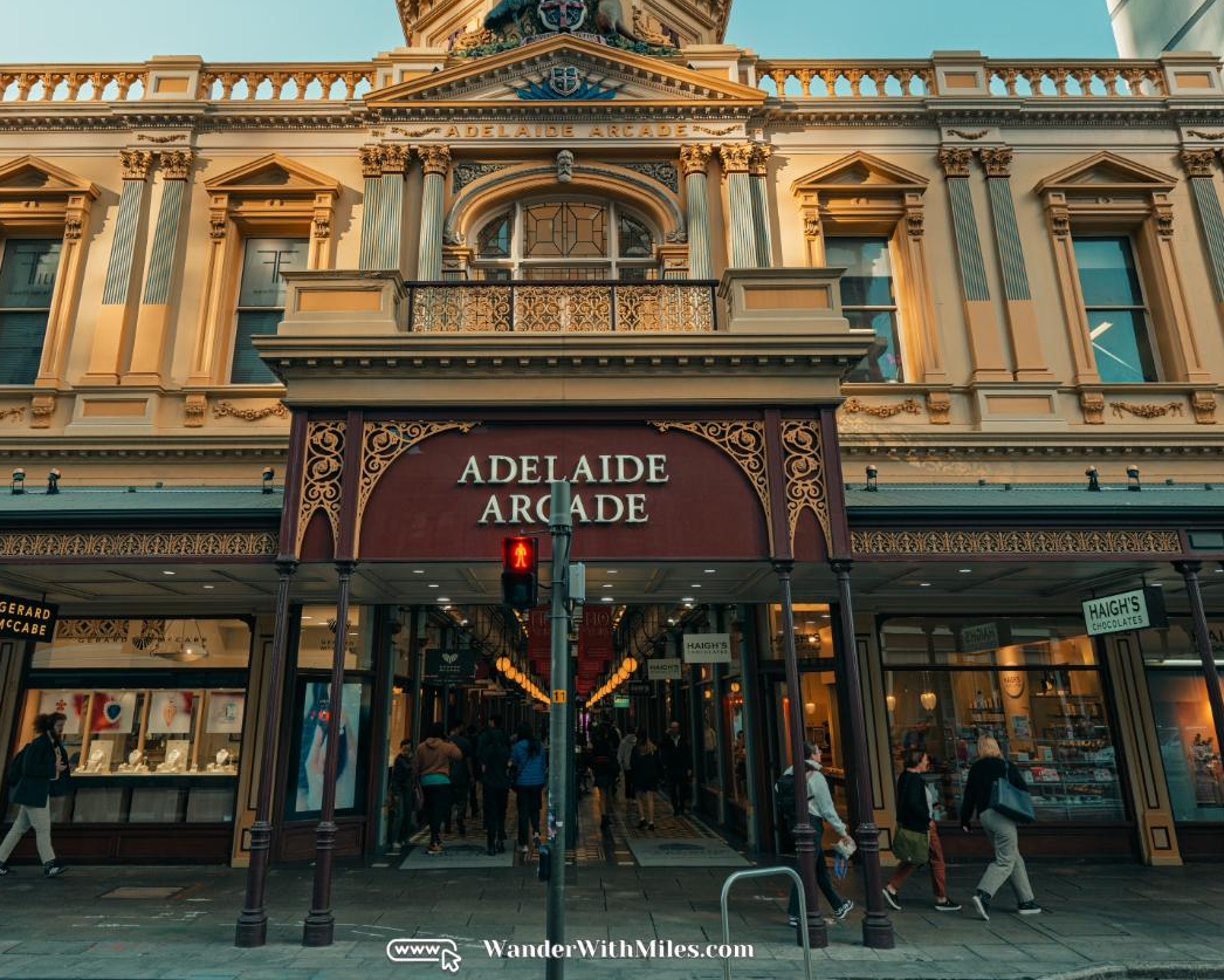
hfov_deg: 62.1
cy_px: 337
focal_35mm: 28
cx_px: 568
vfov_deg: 50.7
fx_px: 1014
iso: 320
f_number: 4
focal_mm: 25.2
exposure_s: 1/200
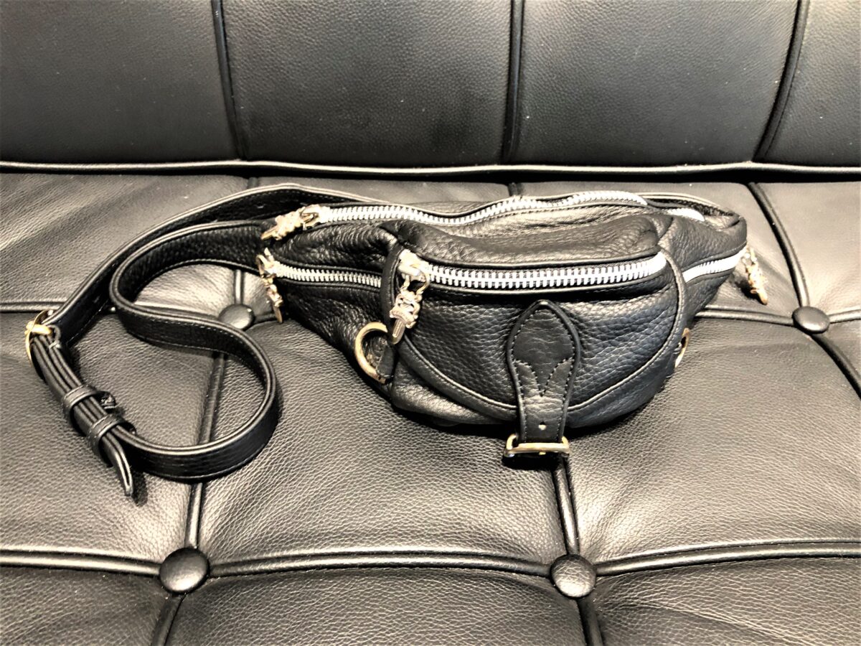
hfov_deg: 63.4
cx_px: 430
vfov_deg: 49.7
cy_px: 323
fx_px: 696
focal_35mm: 28
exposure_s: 1/13
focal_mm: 3.99
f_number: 1.8
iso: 100
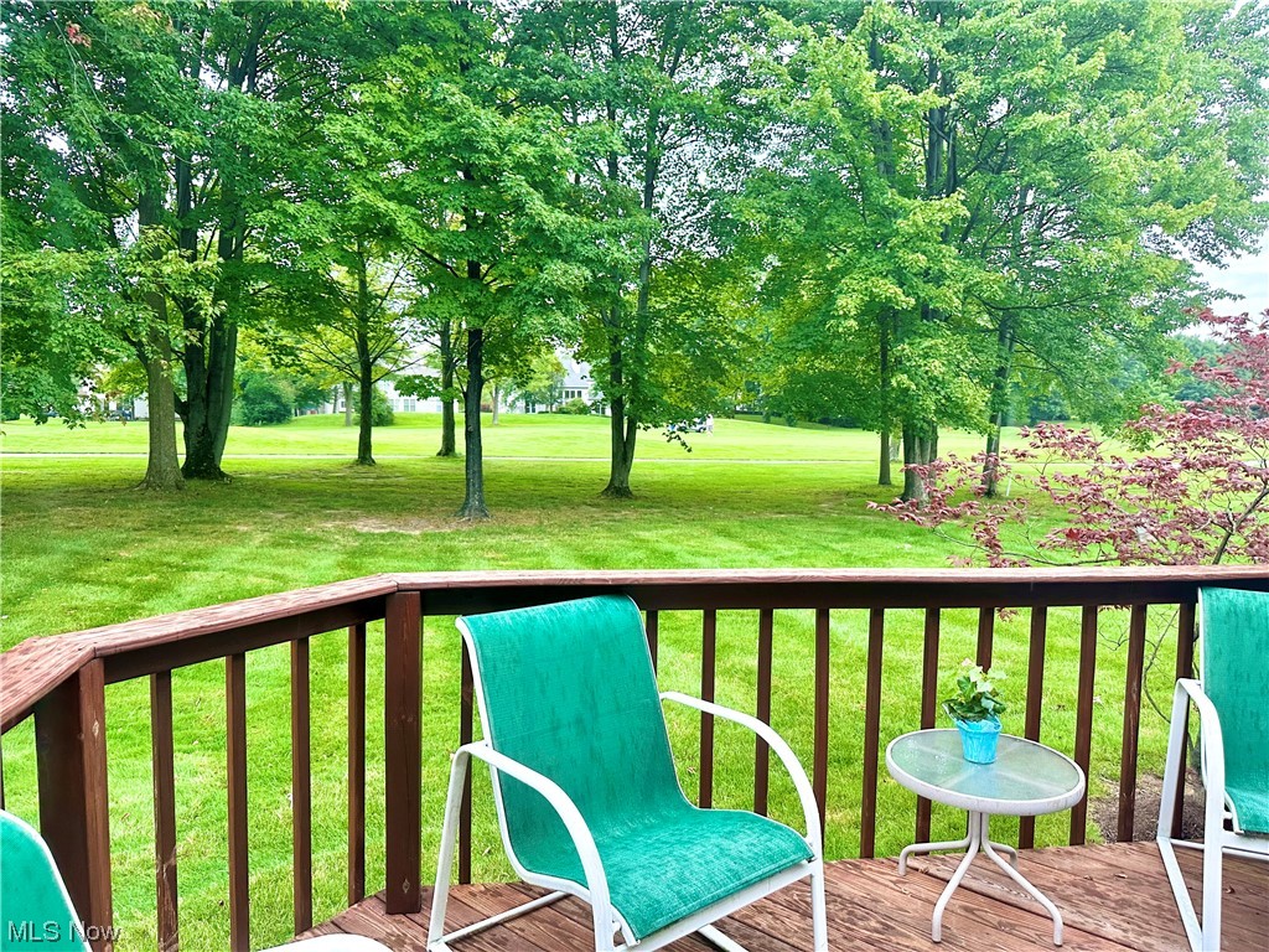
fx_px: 880
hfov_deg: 71.6
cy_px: 476
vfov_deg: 56.8
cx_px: 634
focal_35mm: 24
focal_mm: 6.86
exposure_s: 1/121
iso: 200
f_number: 1.78
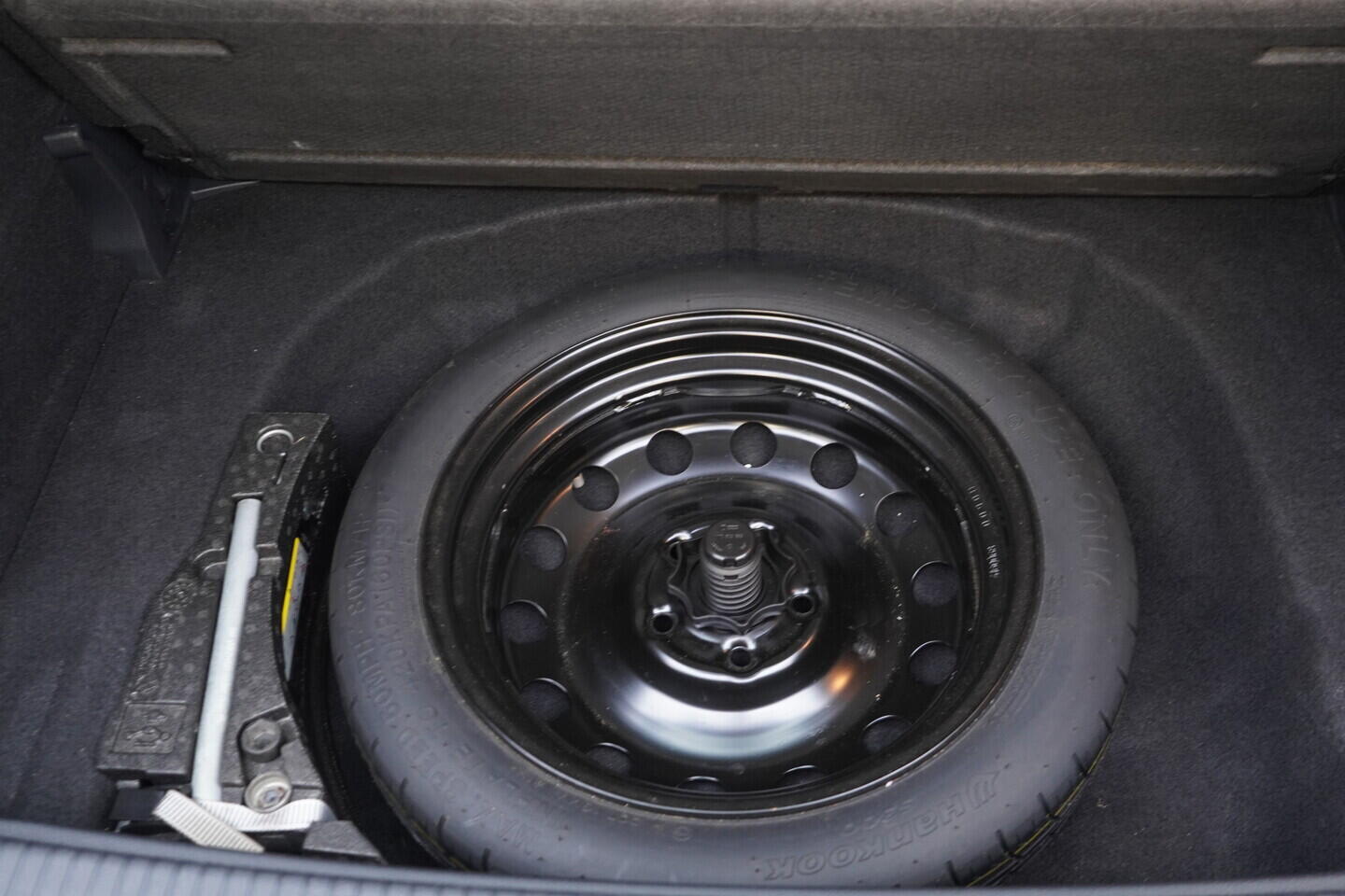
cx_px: 672
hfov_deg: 53.1
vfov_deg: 36.9
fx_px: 1345
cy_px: 448
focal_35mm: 36
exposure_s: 1/40
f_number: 2.8
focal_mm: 24
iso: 800
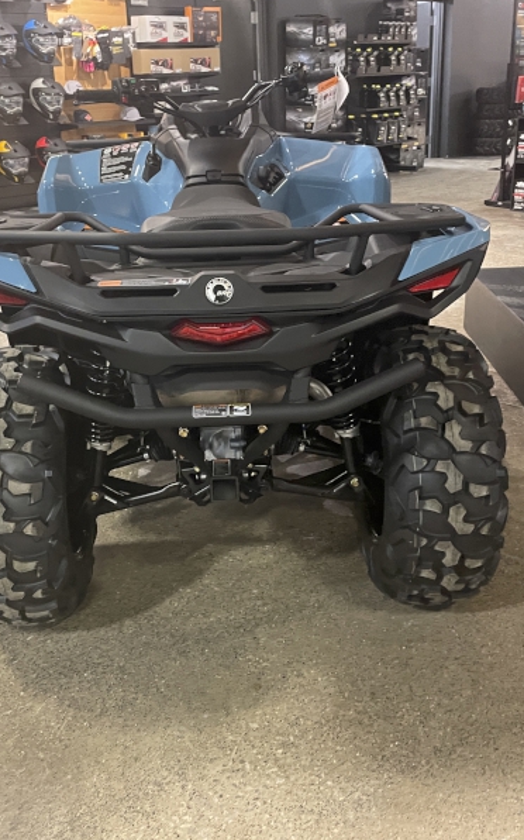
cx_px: 234
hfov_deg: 34.4
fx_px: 846
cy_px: 421
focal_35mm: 37
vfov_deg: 52.8
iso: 400
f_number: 1.6
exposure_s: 1/40
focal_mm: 4.2
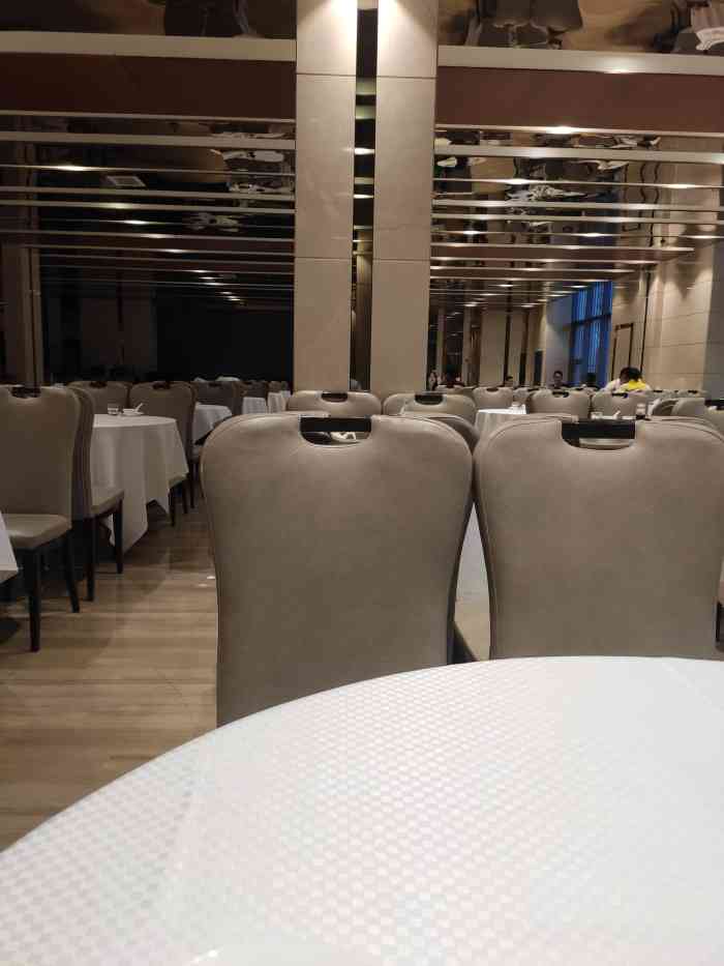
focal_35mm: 26
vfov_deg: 67.3
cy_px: 483
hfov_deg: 53.1
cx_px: 362
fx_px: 725
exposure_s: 1/120
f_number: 1.75
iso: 485
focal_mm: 4.77
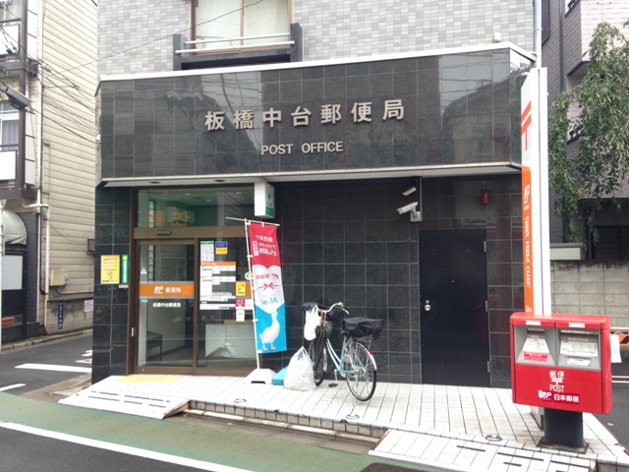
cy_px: 236
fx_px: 600
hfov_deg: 55.4
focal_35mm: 33
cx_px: 314
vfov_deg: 42.9
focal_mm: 4.12
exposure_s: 1/120
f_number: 2.4
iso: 80
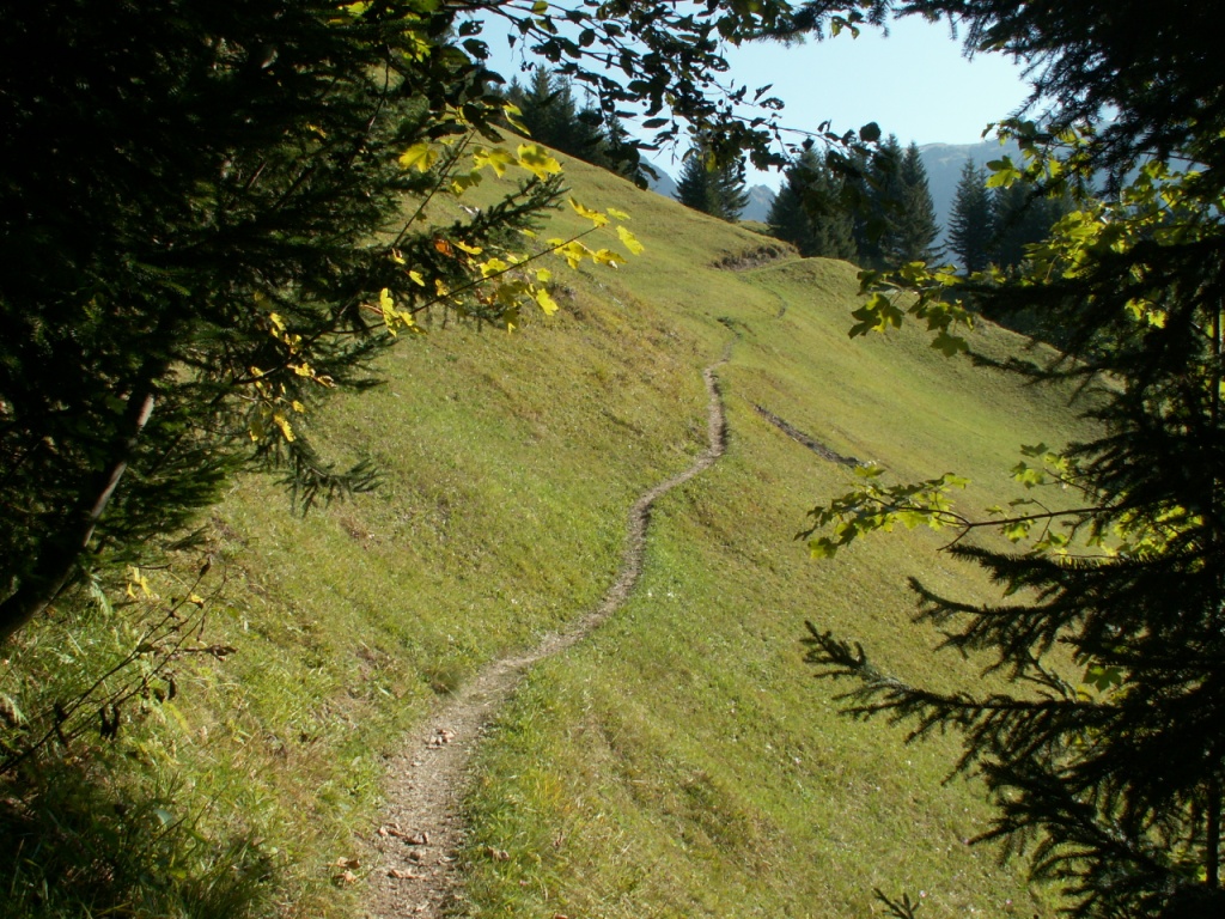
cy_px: 460
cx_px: 612
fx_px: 1239
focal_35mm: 35
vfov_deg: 40.7
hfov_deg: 52.6
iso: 50
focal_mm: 5.86
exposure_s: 1/160
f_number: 5.6
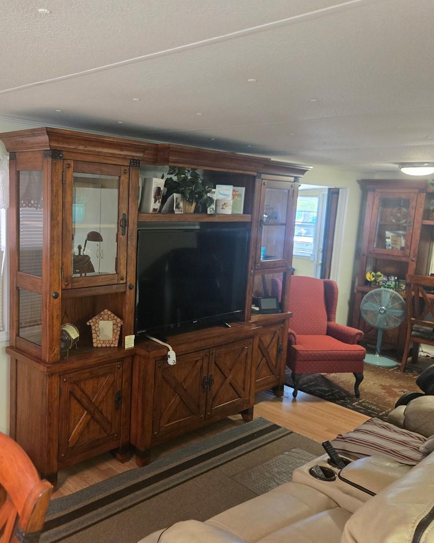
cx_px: 154
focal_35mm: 31
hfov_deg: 46.5
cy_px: 278
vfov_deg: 57.2
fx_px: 498
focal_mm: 5.4
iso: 1000
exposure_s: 1/120
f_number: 1.8
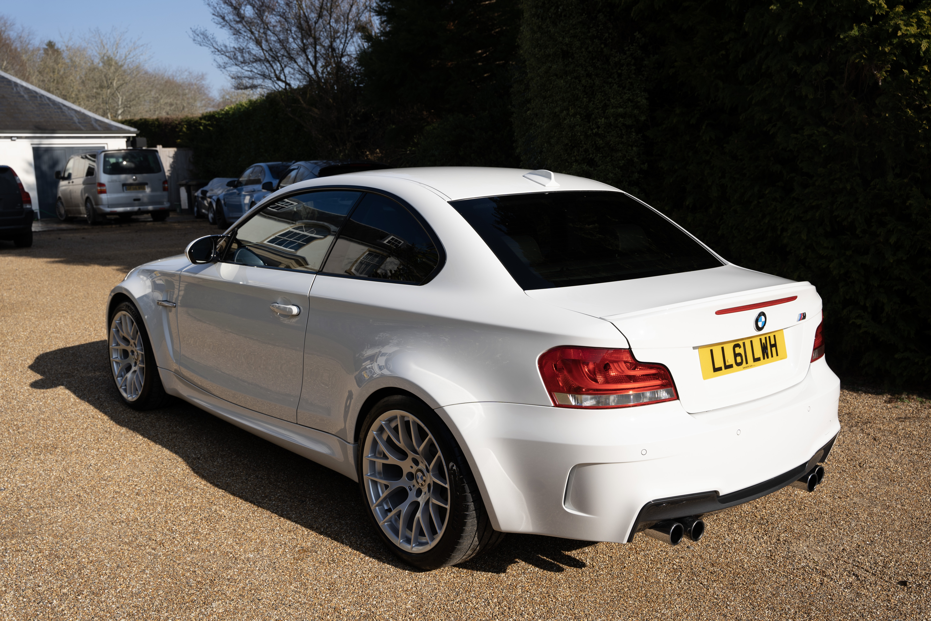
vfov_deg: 36.2
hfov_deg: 52.3
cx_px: 466
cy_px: 310
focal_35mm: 37
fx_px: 949
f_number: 6.3
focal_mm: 36.7
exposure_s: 1/400
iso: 100
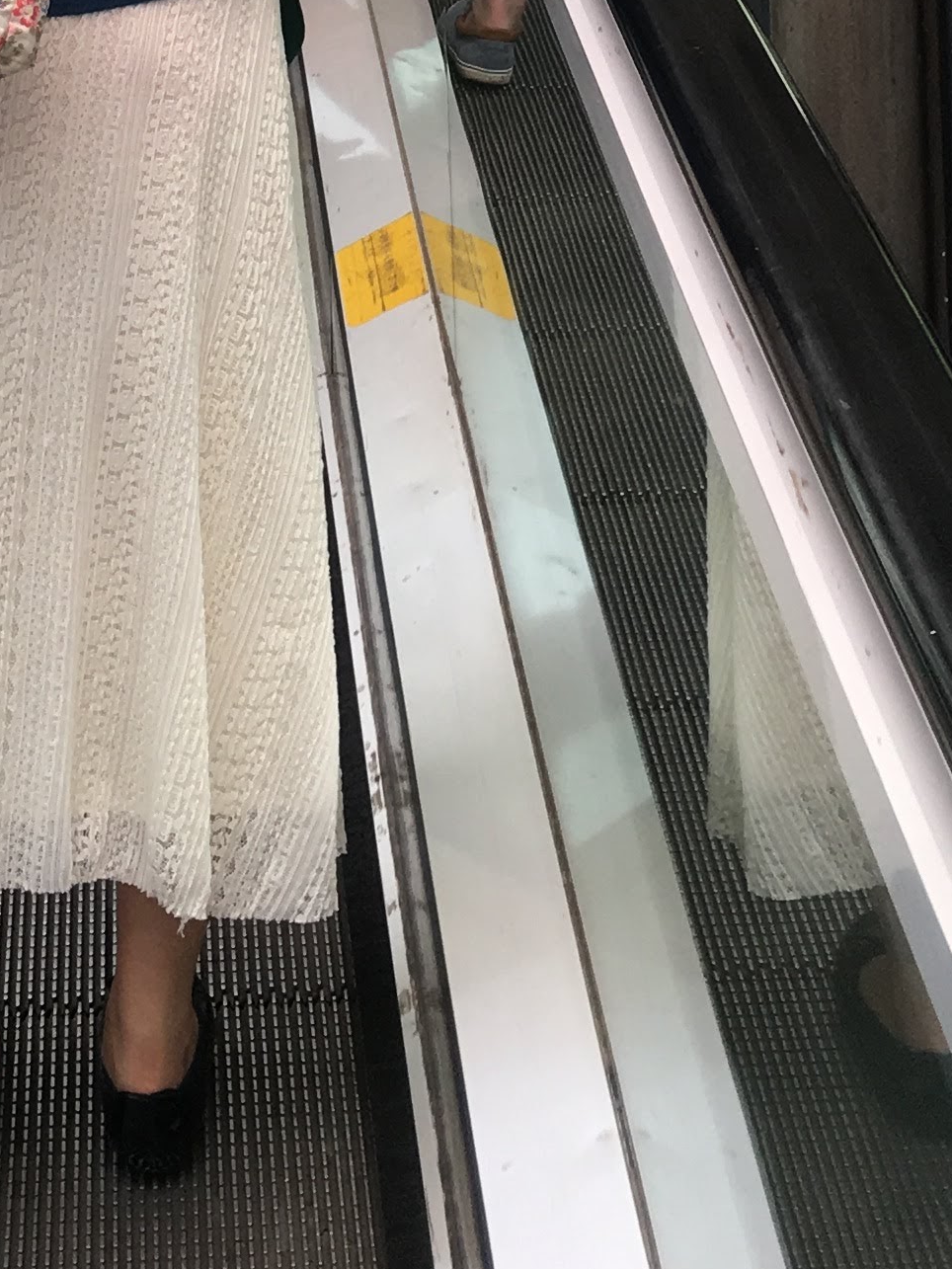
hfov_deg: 16.2
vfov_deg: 19.0
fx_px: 3336
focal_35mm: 91
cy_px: -612
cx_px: 318
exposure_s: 1/100
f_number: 2.2
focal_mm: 4.15
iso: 32
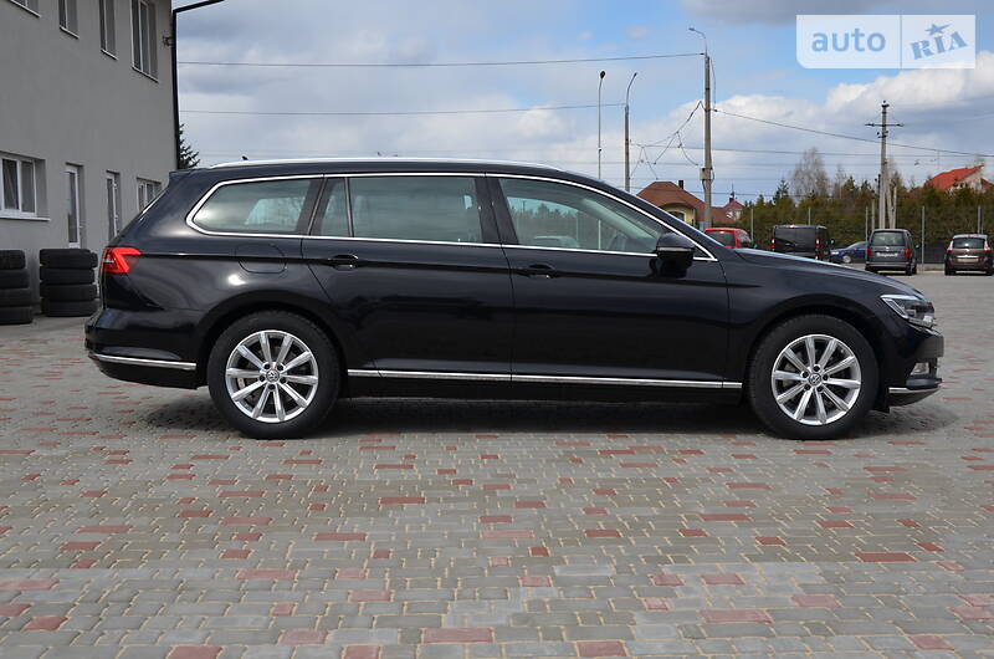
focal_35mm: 42
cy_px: 330
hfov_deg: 46.5
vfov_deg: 31.8
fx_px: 1157
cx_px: 497
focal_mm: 28
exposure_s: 1/250
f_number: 8
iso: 100
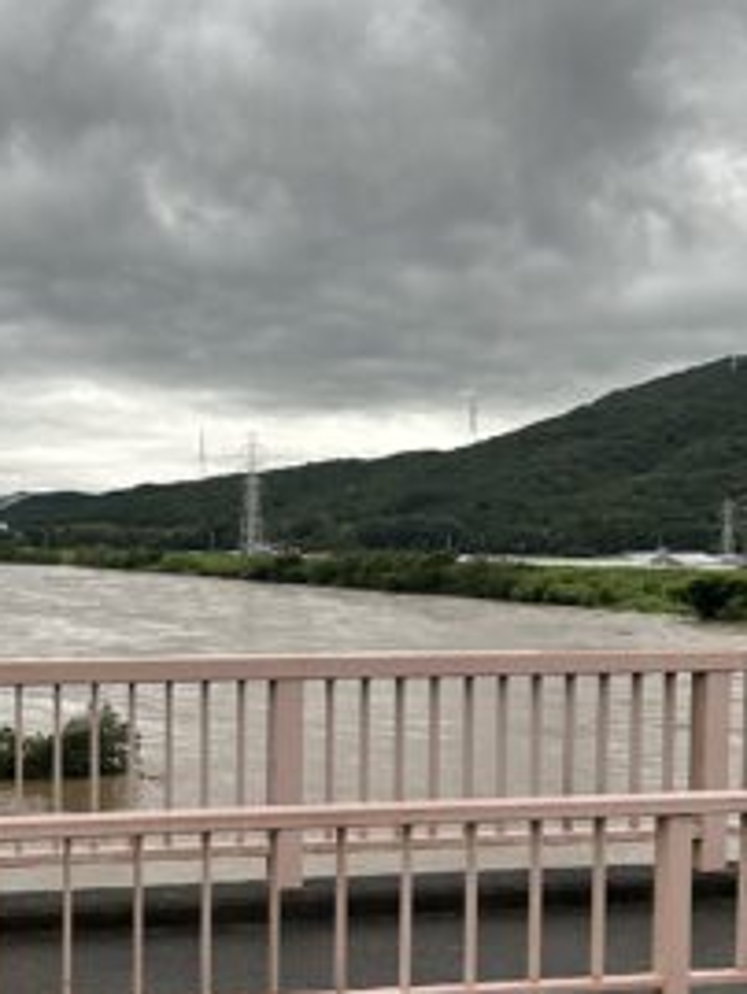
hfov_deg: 25.0
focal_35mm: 57
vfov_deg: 33.5
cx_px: 100
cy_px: 650
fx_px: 1639
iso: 250
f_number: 1.78
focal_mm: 6.86
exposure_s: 1/112
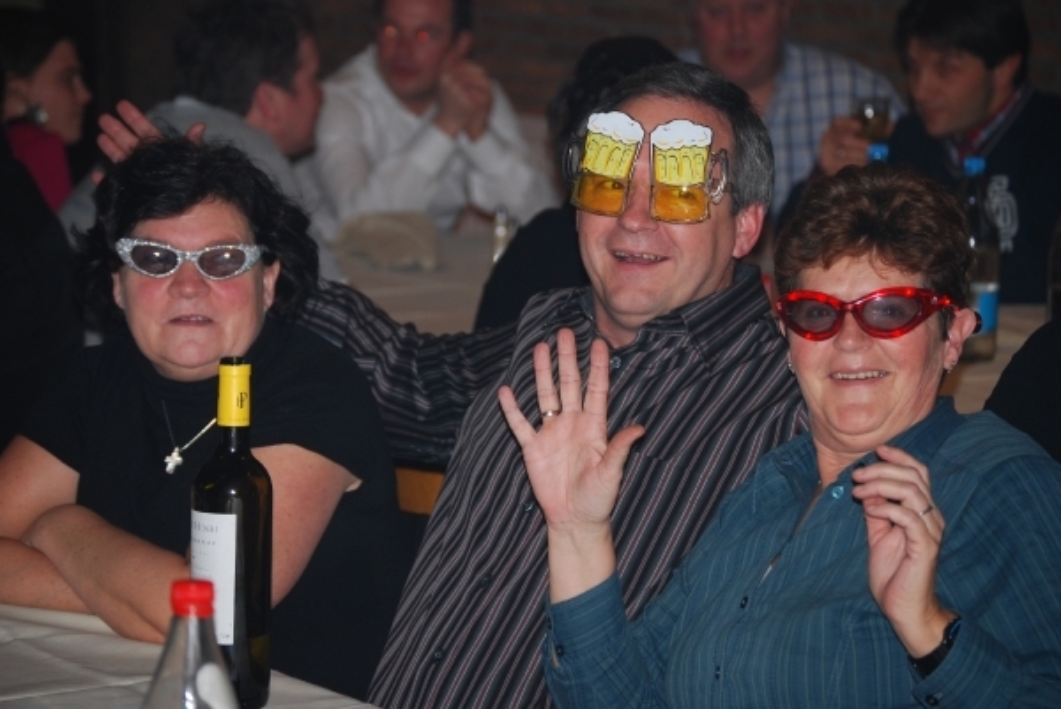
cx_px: 530
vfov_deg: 10.8
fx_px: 3760
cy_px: 354
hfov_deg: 16.1
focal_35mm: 128
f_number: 4.8
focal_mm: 85
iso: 250
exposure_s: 1/60
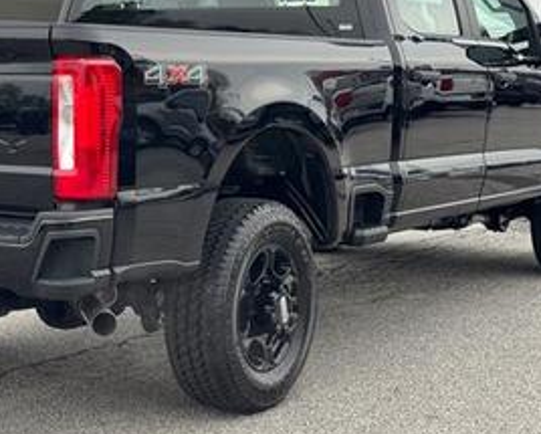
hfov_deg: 21.5
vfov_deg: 17.5
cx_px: 137
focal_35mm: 88
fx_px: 1411
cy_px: 166
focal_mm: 6.76
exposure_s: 1/563
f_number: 1.78
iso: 64
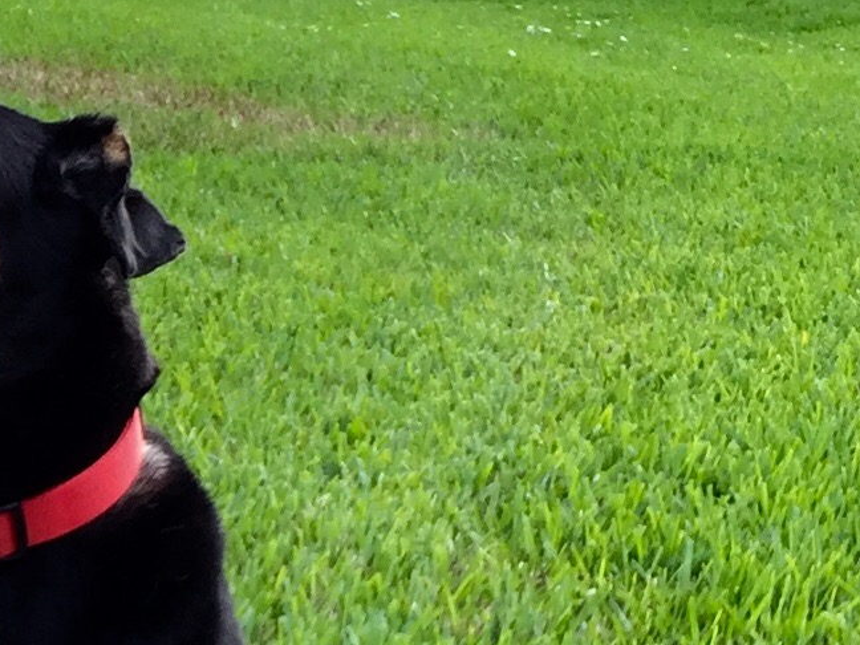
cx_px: -541
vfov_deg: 10.1
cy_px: 624
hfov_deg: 12.6
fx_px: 3627
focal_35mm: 146
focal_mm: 4.15
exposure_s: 1/169
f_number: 2.2
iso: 32
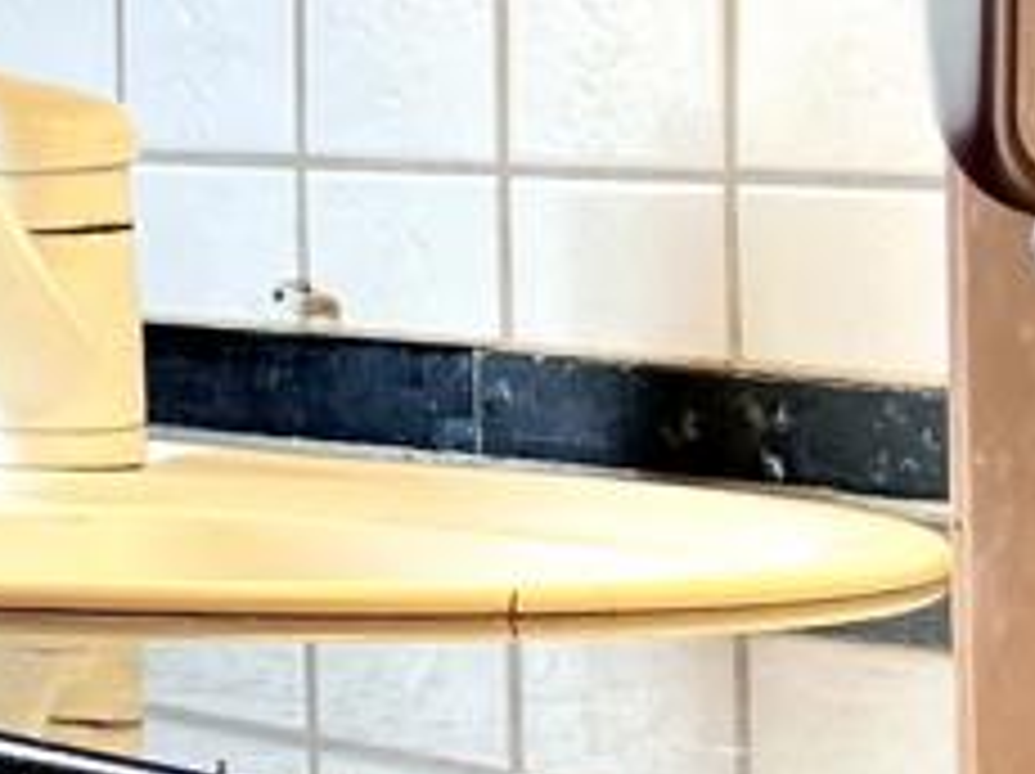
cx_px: -2192
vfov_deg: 8.1
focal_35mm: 181
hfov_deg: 8.8
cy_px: -148
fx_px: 5406
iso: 40
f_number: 1.6
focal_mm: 5.1
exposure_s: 1/100
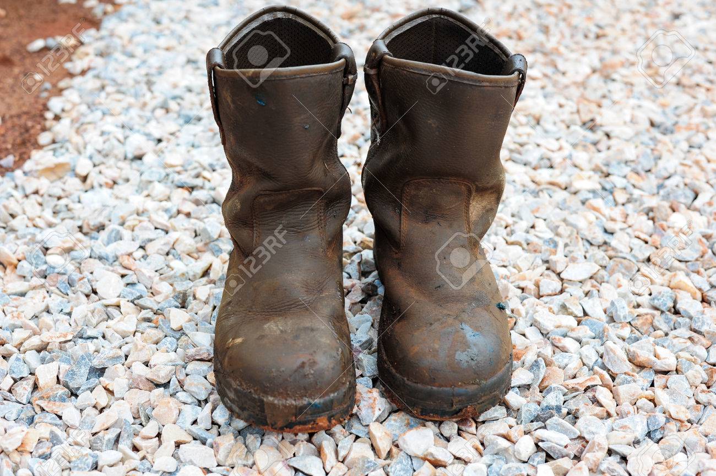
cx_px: 358
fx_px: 994
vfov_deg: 27.0
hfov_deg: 39.6
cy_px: 238
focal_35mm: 50
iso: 200
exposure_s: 1/125
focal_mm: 50
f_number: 5.6
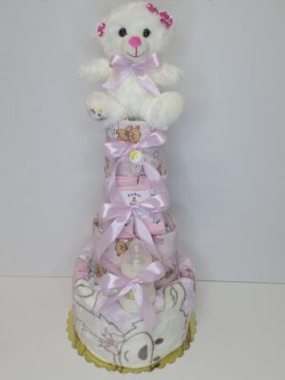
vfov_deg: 73.9
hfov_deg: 58.9
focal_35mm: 23
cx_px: 142
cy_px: 190
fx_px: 252
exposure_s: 1/60.2
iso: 64
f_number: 1.8
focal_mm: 5.54
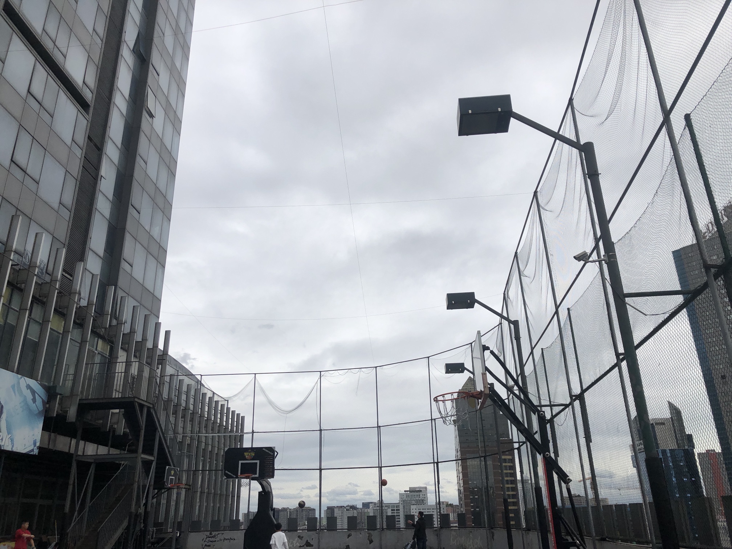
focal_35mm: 28
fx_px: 592
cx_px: 366
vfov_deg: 49.7
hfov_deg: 63.4
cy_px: 274
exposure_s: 1/5348
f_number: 1.8
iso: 25
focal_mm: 4
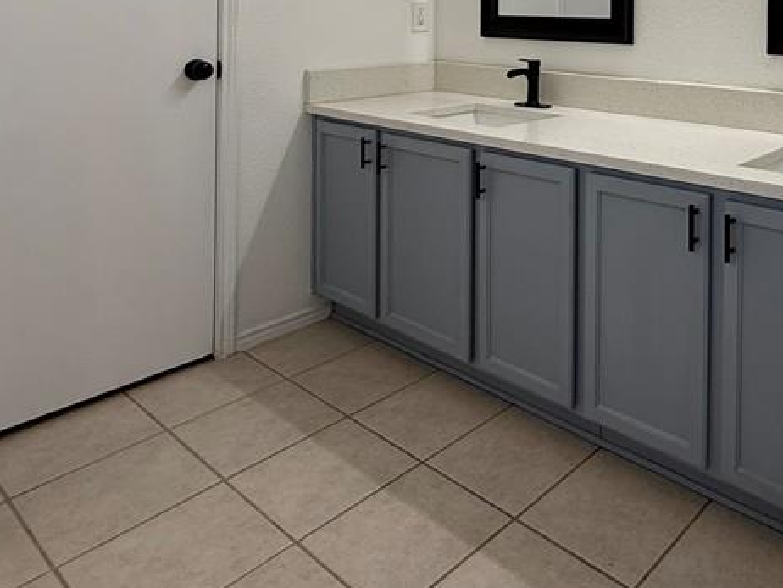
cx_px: 636
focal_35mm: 31
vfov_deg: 40.4
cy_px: 12
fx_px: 702
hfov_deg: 54.0
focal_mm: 2.22
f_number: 2.2
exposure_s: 1/120
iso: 125
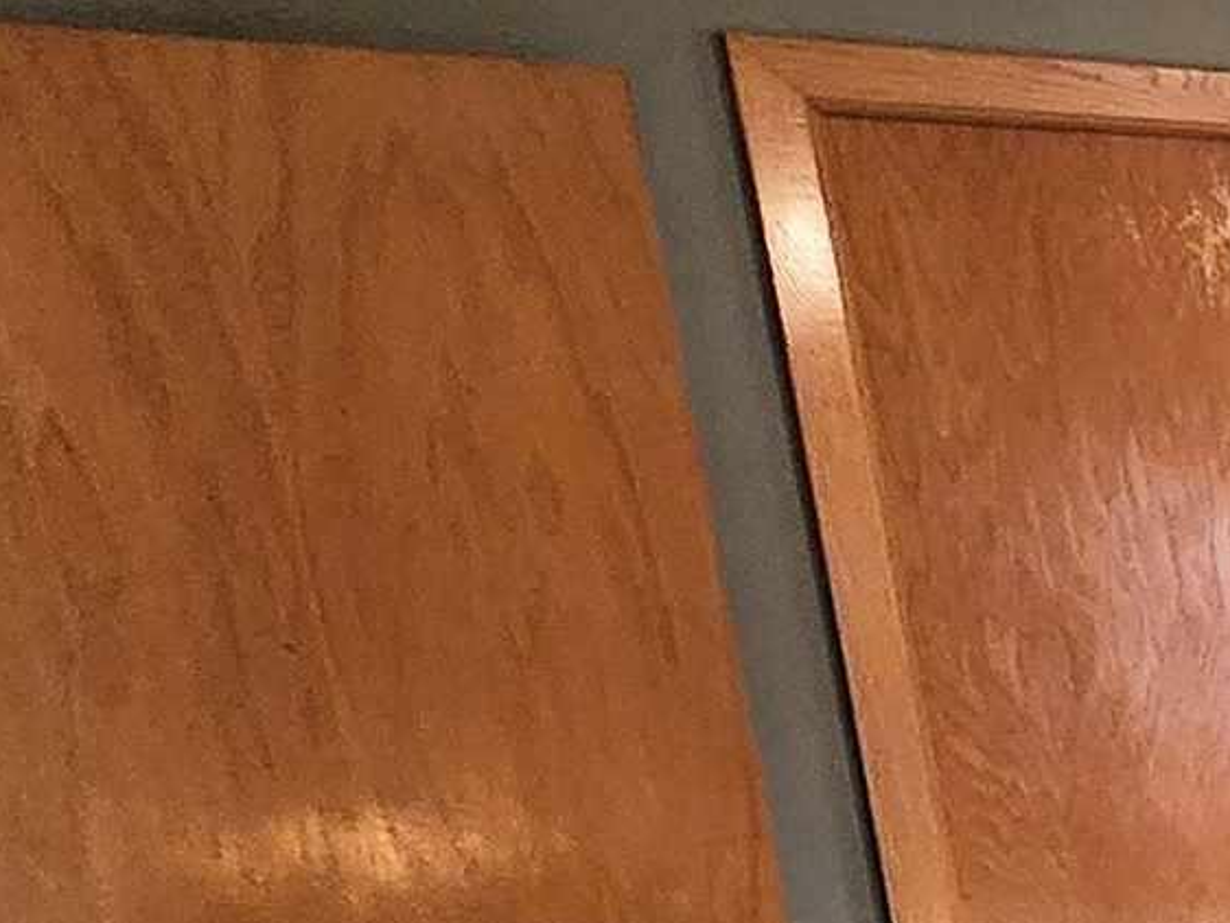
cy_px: 1218
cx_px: 2933
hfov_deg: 15.3
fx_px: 2524
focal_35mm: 71
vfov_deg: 19.1
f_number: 2.2
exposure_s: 1/60.2
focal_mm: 2.2
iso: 160
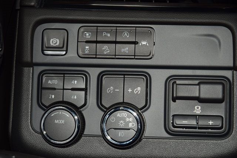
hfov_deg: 19.5
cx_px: 118
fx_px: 691
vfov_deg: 13.0
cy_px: 79
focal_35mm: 105
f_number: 8
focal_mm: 70
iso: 100
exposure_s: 1/125
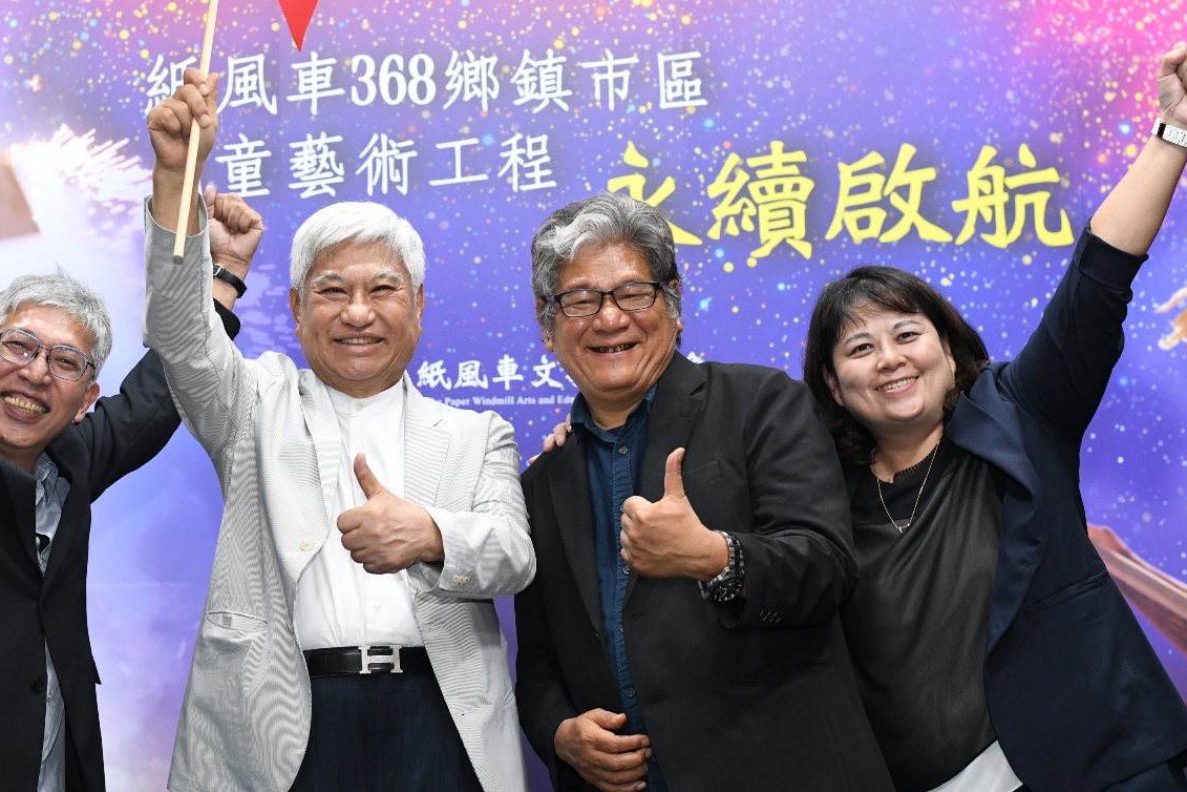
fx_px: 2407
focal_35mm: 73
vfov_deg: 18.6
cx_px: 433
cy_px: 225
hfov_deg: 27.6
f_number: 4
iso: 2500
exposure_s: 1/250
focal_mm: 50
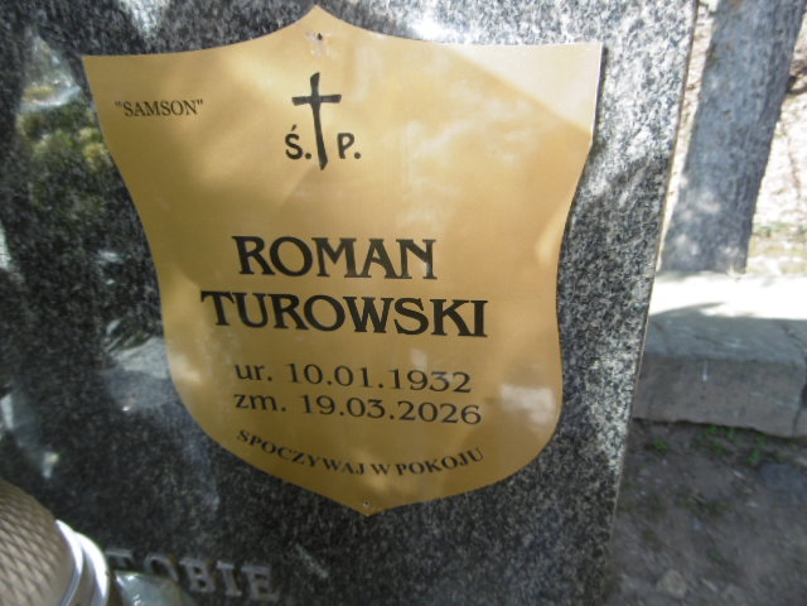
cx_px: 404
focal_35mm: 24
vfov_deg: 56.8
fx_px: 560
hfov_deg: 71.6
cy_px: 303
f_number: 3.1
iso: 100
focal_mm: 4.3
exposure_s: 1/160
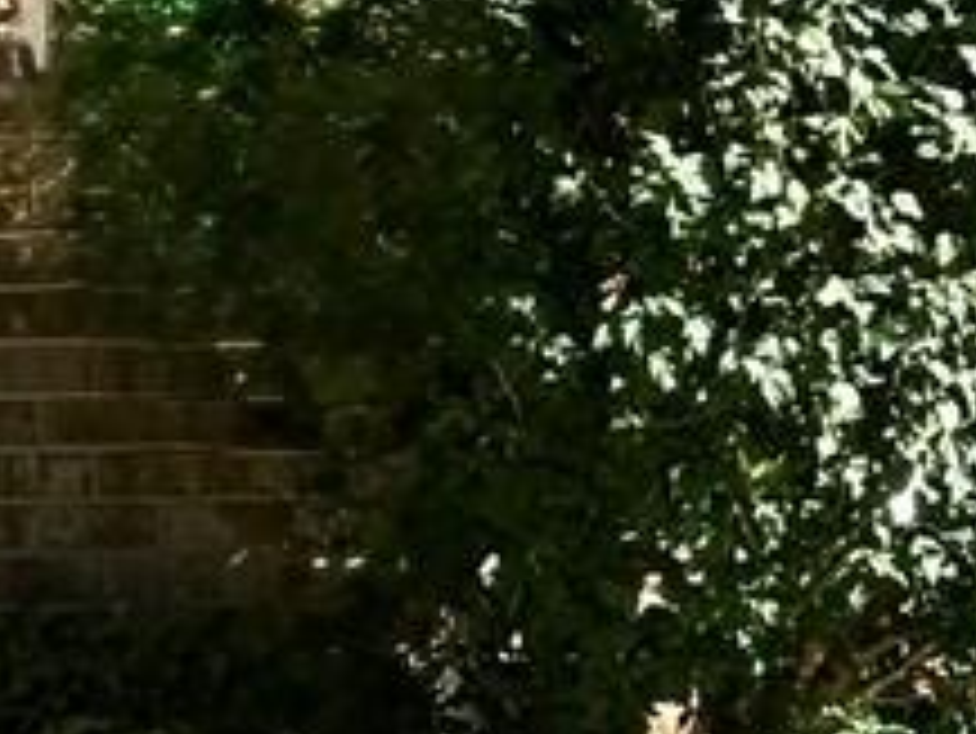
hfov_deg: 7.8
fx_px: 6912
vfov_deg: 6.0
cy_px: -104
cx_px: -904
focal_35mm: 245
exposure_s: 1/1453
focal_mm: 5.96
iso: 50
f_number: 1.6
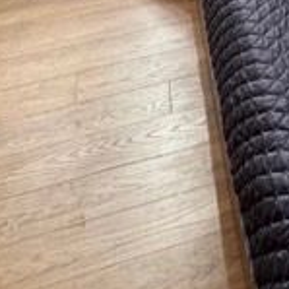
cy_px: -386
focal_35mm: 85
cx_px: 489
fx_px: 803
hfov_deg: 17.4
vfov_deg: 14.4
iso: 80
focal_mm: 2.22
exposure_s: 1/100
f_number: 2.2
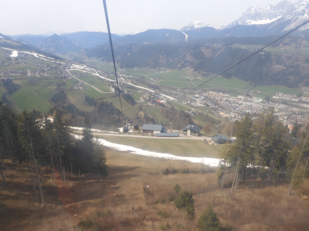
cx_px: 154
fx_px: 214
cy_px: 116
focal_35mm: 24
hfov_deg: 71.6
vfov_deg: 56.8
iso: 100
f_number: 3.4
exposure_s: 1/500
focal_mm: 4.3
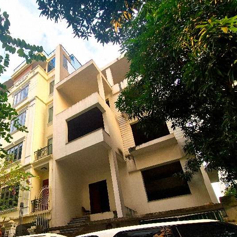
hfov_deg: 65.5
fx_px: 170
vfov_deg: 67.2
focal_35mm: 22
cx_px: 60
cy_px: 163
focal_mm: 2.2
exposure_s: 1/323
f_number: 2.2
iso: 50
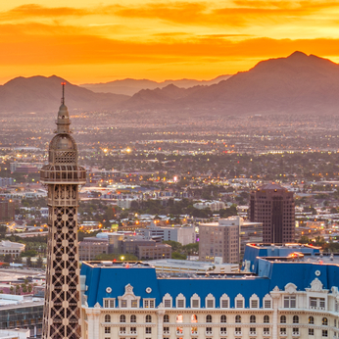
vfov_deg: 11.1
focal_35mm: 157
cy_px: 220
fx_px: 1740
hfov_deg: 10.3
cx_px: -344
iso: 64
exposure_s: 4
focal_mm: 32
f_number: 11
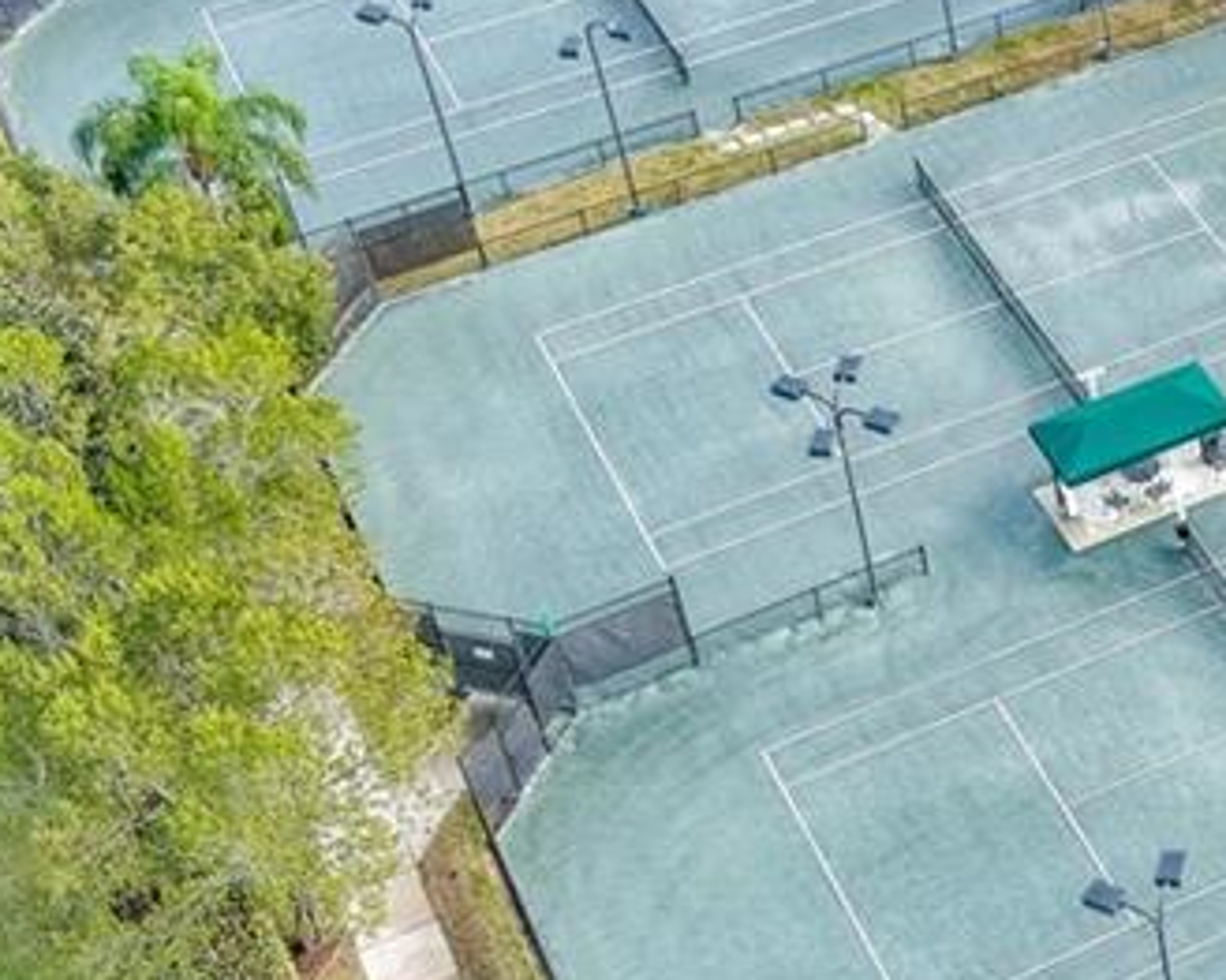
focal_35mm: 85
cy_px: 415
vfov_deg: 18.0
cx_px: 1592
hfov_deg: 20.5
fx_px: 3082
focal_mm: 10.57
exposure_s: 1/290
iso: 105
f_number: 2.8
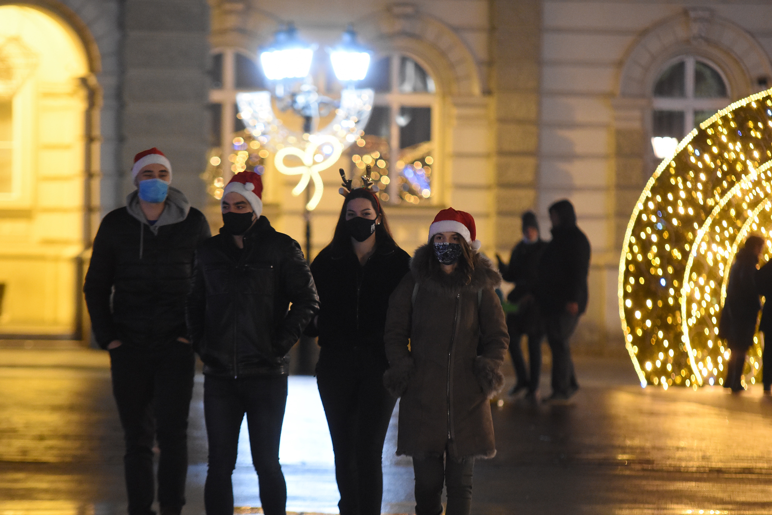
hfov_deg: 8.6
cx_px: 386
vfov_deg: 5.7
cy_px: 258
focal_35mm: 240
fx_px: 5146
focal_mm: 160
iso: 4000
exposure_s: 1/100
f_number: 2.8
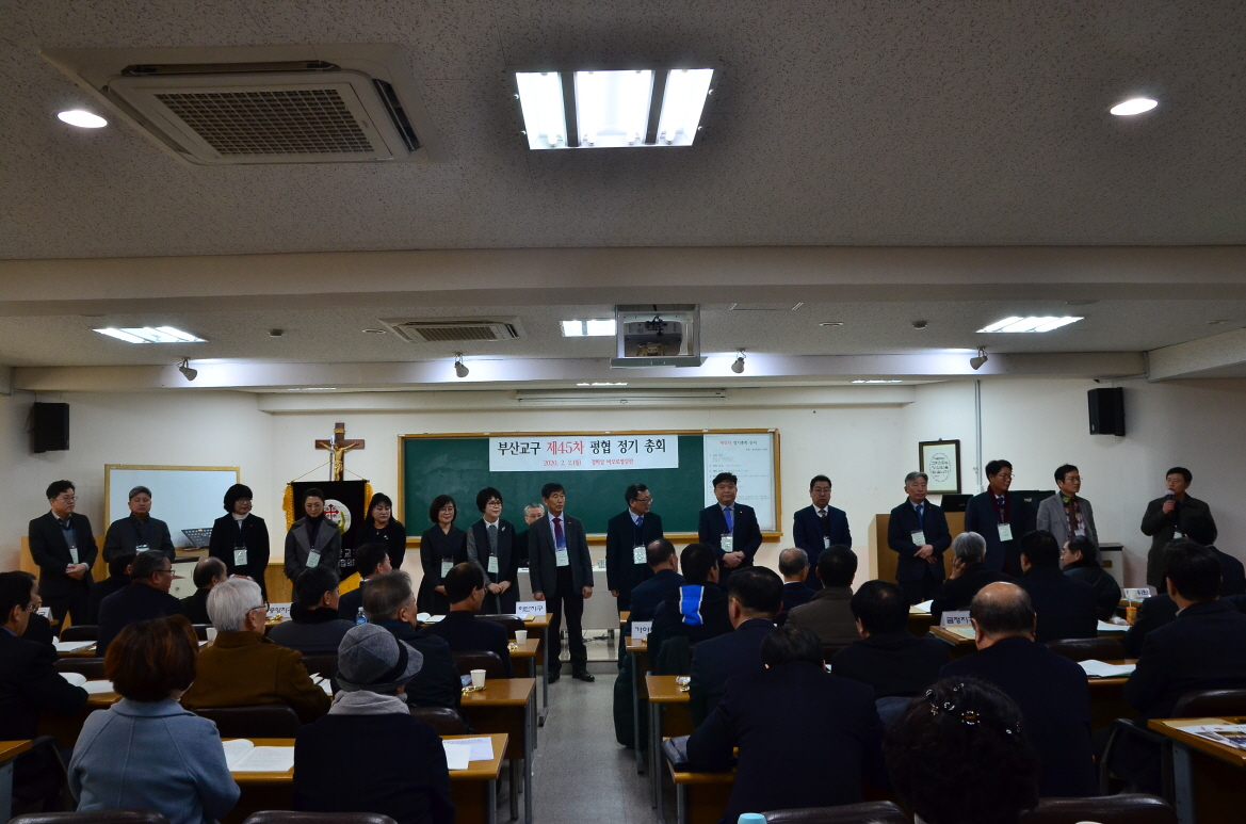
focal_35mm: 27
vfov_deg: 47.7
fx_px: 932
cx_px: 623
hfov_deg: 67.5
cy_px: 412
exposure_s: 1/80
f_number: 5.6
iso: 800
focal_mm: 18
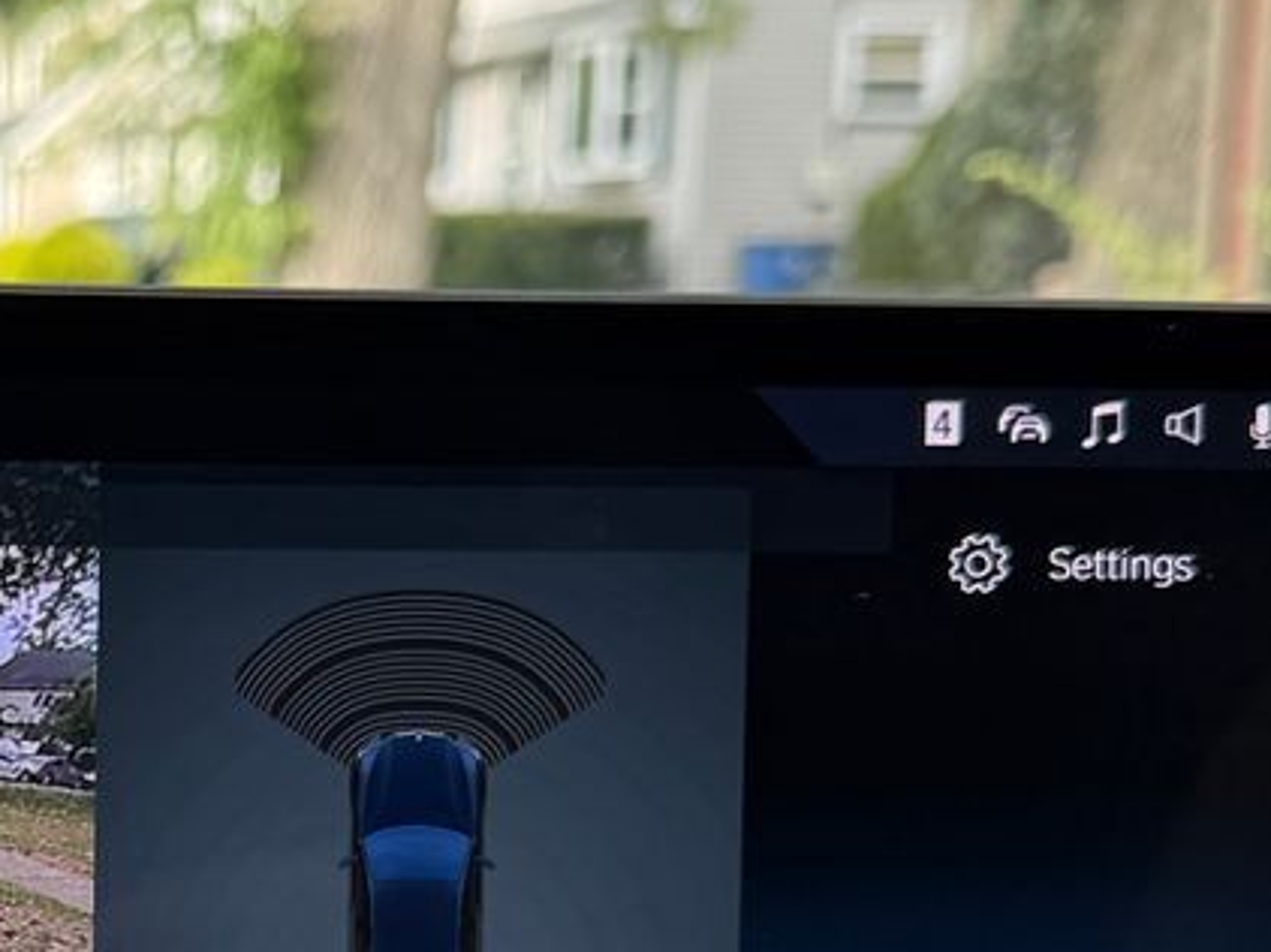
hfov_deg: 20.6
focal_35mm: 91
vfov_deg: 15.6
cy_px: 1145
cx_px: -105
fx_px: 3339
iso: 64
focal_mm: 6.76
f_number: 1.78
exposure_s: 1/183
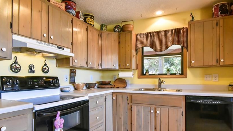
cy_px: 76
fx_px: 130
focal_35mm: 21
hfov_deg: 83.8
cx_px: 122
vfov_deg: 53.4
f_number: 11
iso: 4000
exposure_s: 1/125
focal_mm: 16
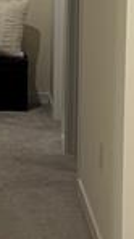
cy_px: 90
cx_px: -68
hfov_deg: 8.1
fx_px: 931
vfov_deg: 14.6
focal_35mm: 147
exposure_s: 1/60
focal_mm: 5.96
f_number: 1.6
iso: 125
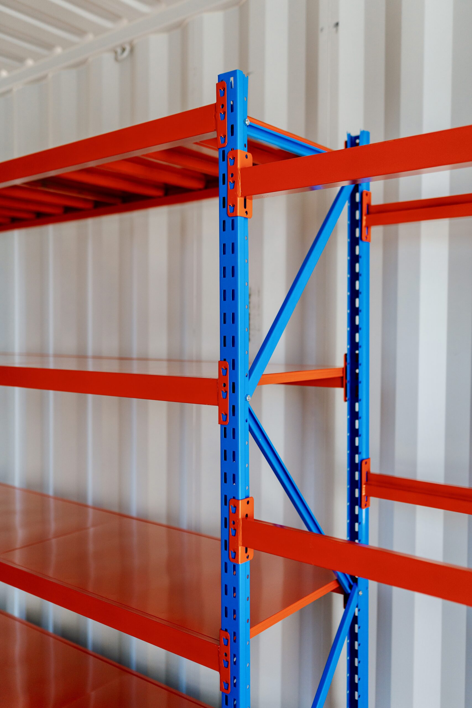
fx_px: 688
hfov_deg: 37.9
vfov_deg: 54.4
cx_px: 236
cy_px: 354
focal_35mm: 35
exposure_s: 1/1000
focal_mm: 35
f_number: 1.6
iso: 500
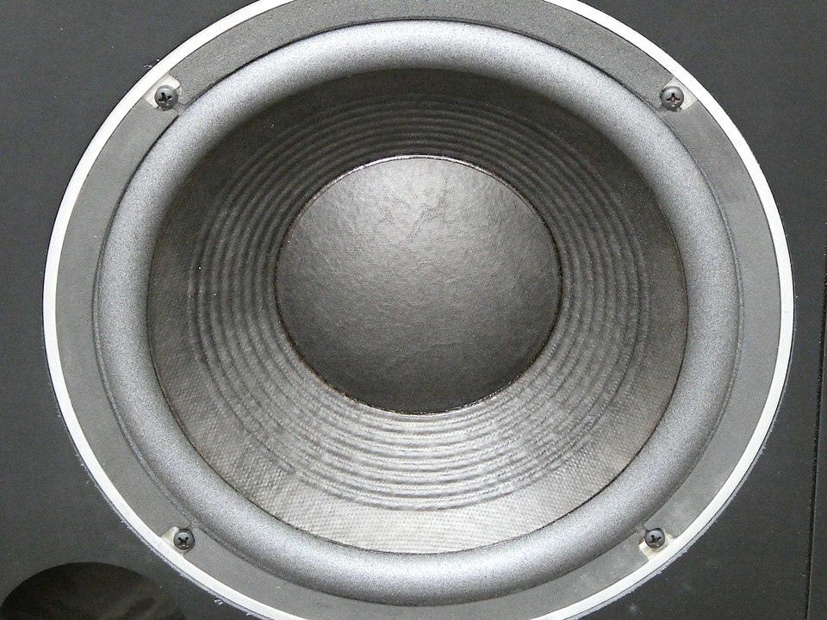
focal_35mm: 106
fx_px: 2532
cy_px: 310
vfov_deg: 14.0
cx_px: 414
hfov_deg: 18.5
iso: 1600
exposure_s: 1/10
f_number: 5.1
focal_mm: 19
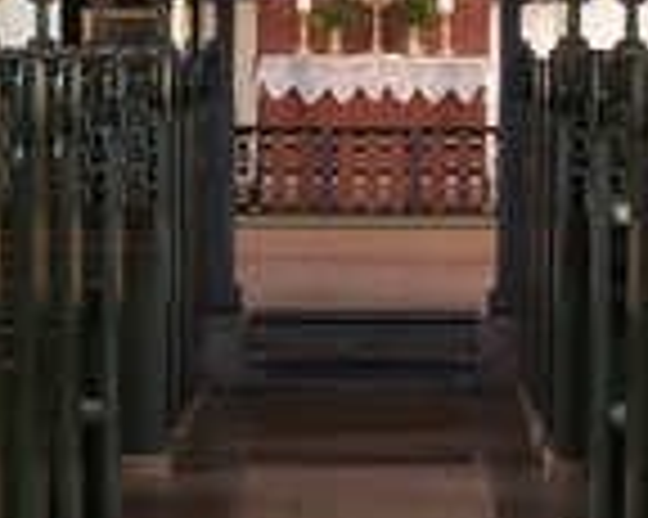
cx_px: 266
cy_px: 302
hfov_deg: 15.3
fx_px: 2415
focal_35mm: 126
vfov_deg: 12.2
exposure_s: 1/33
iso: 64
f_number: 2.2
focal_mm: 4.15
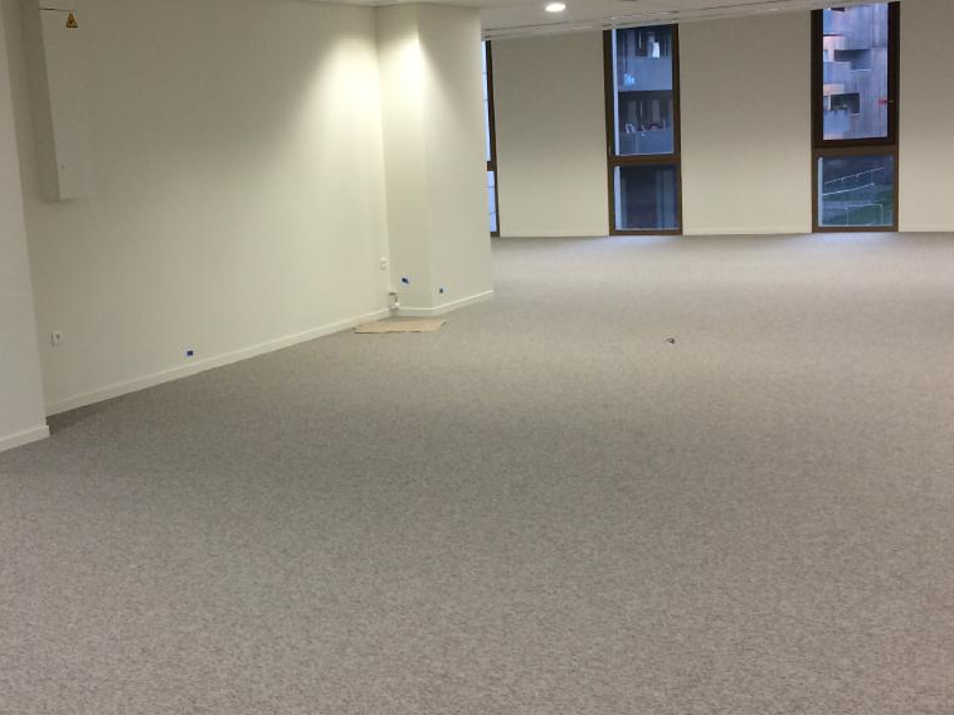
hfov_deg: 38.8
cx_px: 400
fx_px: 1350
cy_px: 352
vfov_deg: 29.7
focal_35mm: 49
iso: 40
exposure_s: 1/33
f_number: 2.2
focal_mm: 4.15
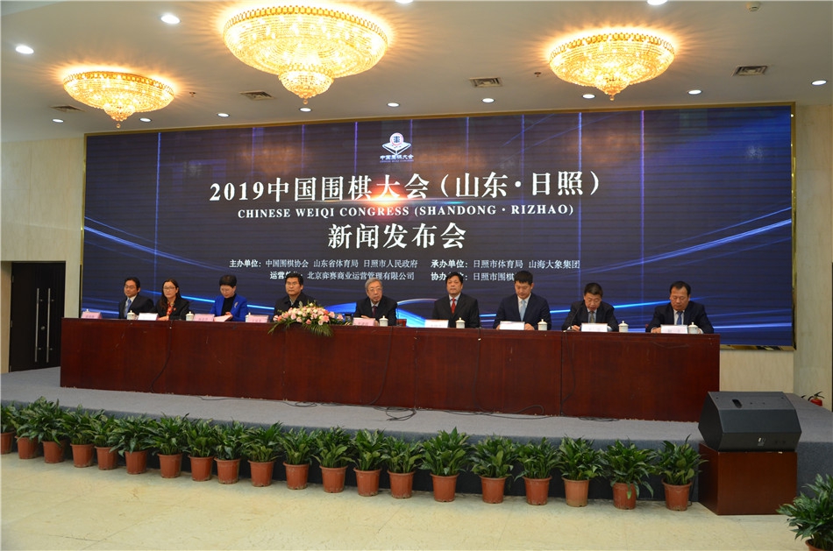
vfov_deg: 41.5
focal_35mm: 32
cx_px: 416
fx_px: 727
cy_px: 276
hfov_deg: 59.6
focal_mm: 21
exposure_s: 1/60
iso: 500
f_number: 4
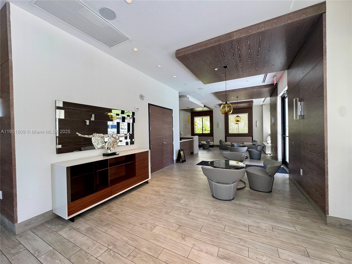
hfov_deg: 102.1
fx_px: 142
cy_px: 132
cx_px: 176
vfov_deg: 85.7
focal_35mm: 14
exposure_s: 1/99
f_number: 2.2
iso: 80
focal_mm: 2.22
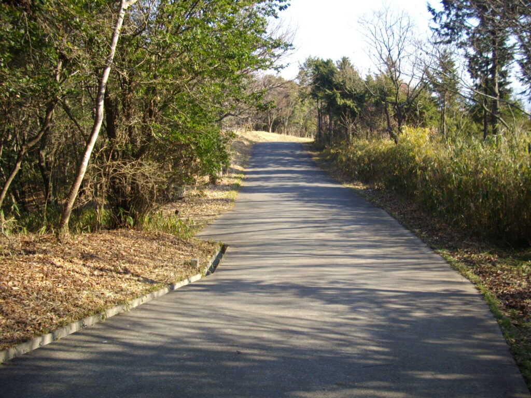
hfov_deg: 50.1
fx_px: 568
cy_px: 199
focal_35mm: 37
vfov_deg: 38.7
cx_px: 266
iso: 100
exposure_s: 1/320
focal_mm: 6.2
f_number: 2.8
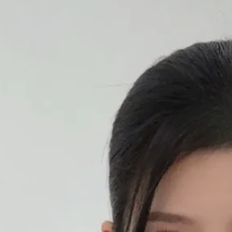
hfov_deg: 3.3
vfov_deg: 3.3
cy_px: 358
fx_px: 4057
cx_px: 167
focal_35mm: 535
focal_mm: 9
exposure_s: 1/100
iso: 80
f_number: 2.8
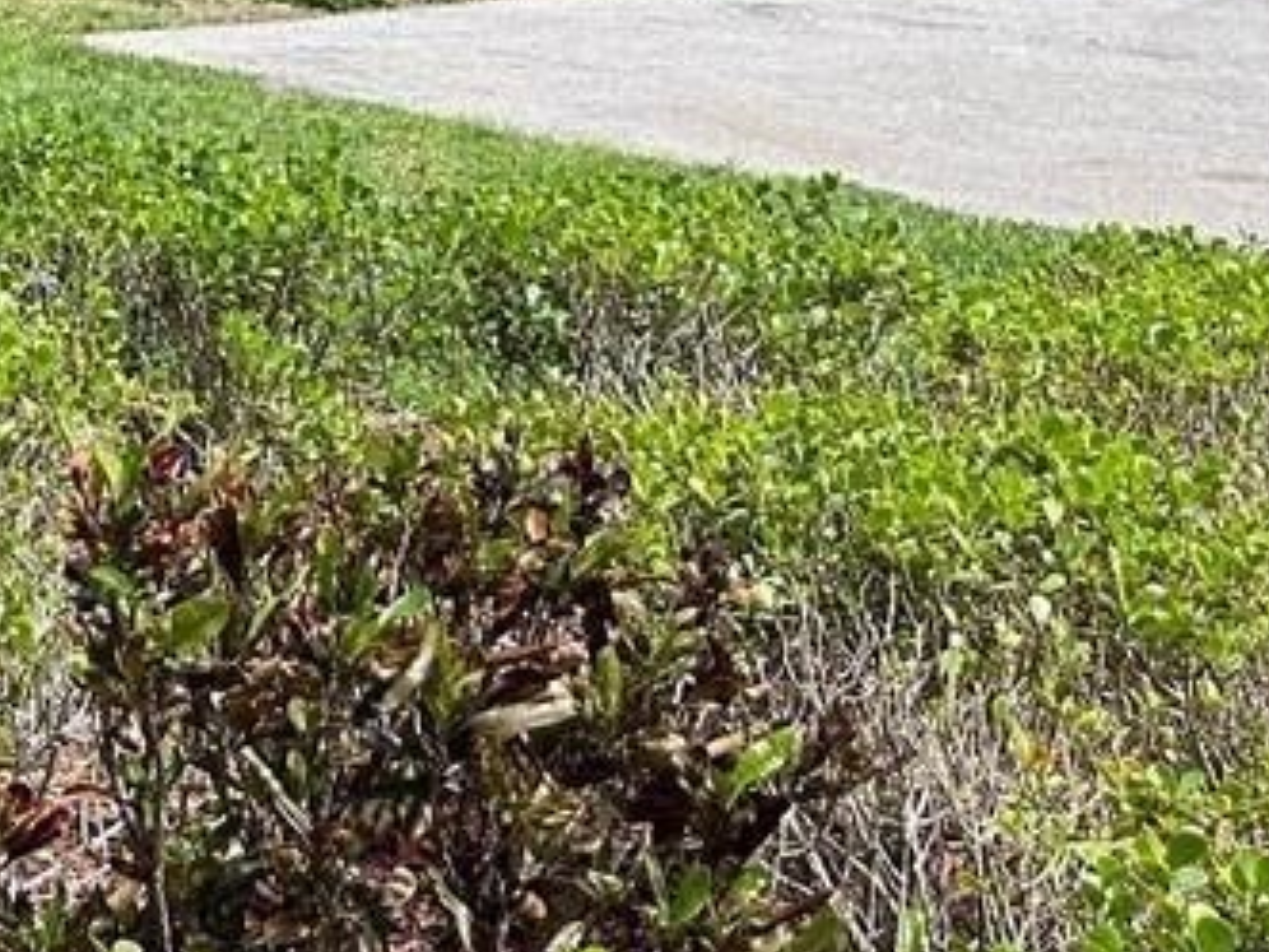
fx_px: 2713
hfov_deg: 24.5
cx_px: -141
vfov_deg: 18.0
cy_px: -424
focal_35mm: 74
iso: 80
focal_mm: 6.86
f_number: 1.78
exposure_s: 1/1587
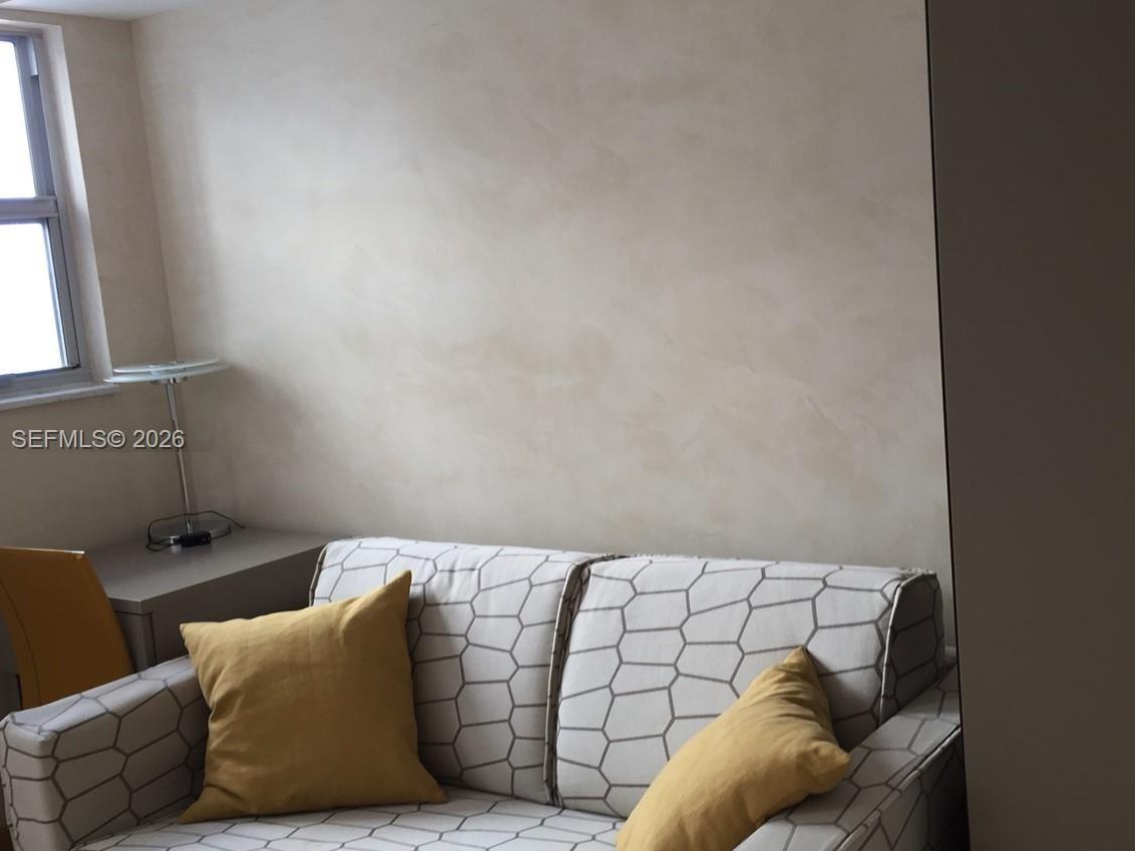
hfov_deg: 45.6
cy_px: 441
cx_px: 675
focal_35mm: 41
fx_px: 1344
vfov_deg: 35.1
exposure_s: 1/50
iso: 40
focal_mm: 4.15
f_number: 2.2
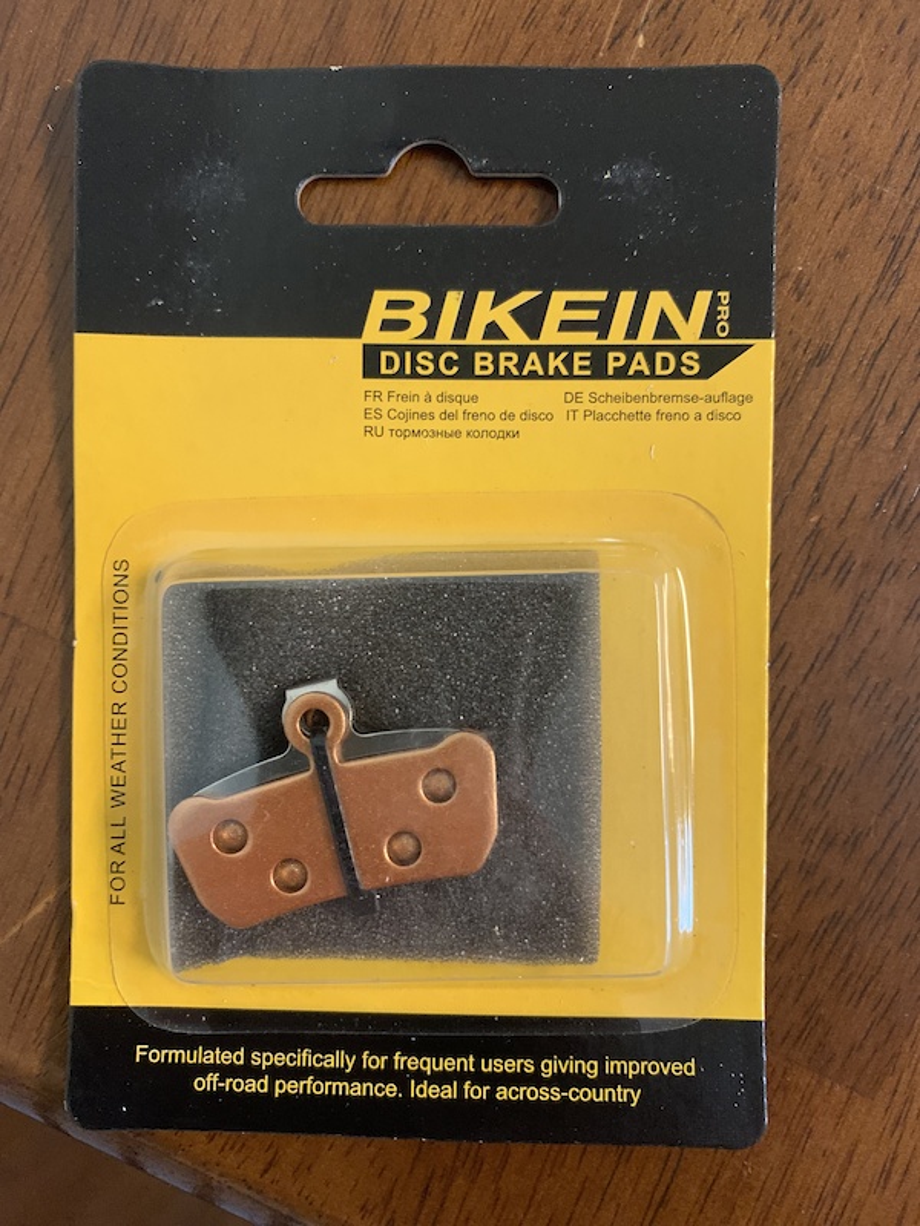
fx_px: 921
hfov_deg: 53.1
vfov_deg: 67.3
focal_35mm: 26
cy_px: 613
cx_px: 460
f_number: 1.8
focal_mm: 4.25
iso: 400
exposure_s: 1/30
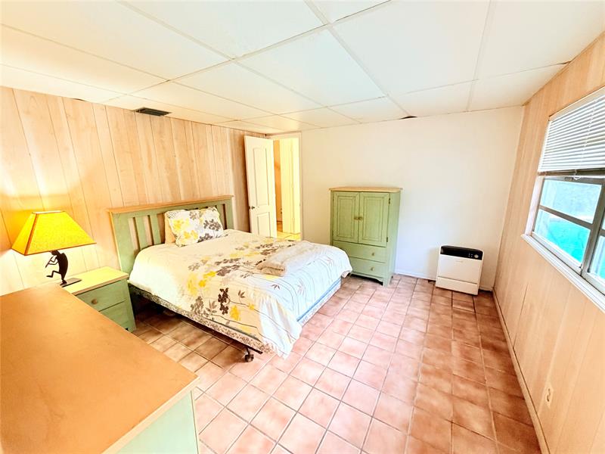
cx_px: 302
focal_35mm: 14
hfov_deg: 102.1
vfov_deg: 85.7
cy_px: 227
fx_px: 245
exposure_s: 1/60
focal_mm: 2.22
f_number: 2.2
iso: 500
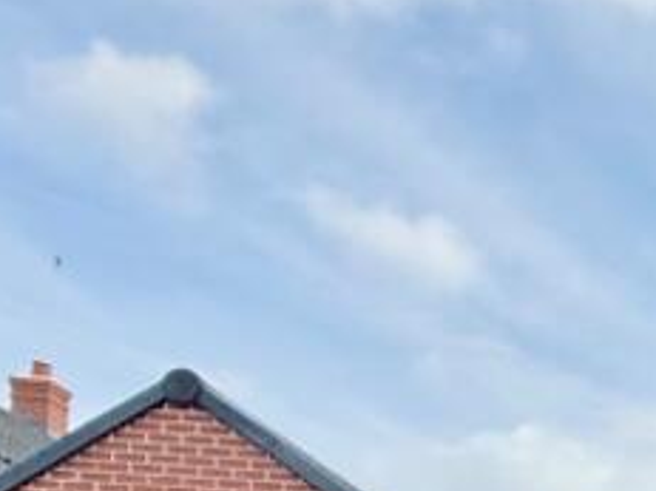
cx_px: 1034
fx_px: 1174
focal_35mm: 62
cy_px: 891
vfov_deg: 18.4
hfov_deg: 23.5
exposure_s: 1/1572
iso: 80
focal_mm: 2.22
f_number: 2.2
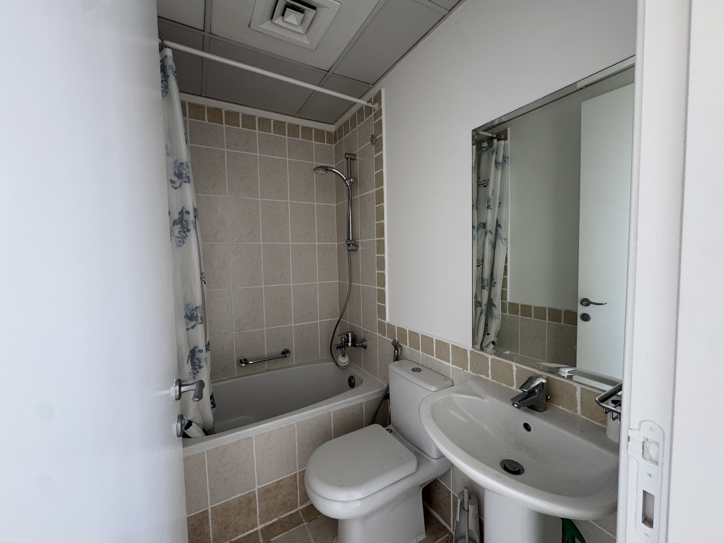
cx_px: 362
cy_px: 272
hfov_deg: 102.1
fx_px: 293
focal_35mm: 14
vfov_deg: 85.7
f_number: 2.2
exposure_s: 1/99
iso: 160
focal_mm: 2.22
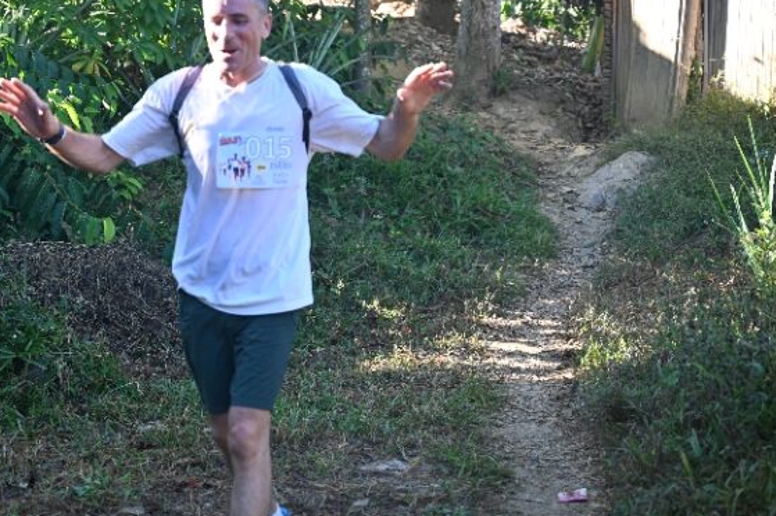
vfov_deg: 15.5
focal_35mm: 88
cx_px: 337
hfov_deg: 23.1
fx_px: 1896
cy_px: 164
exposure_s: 1/250
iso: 320
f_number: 4
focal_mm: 64
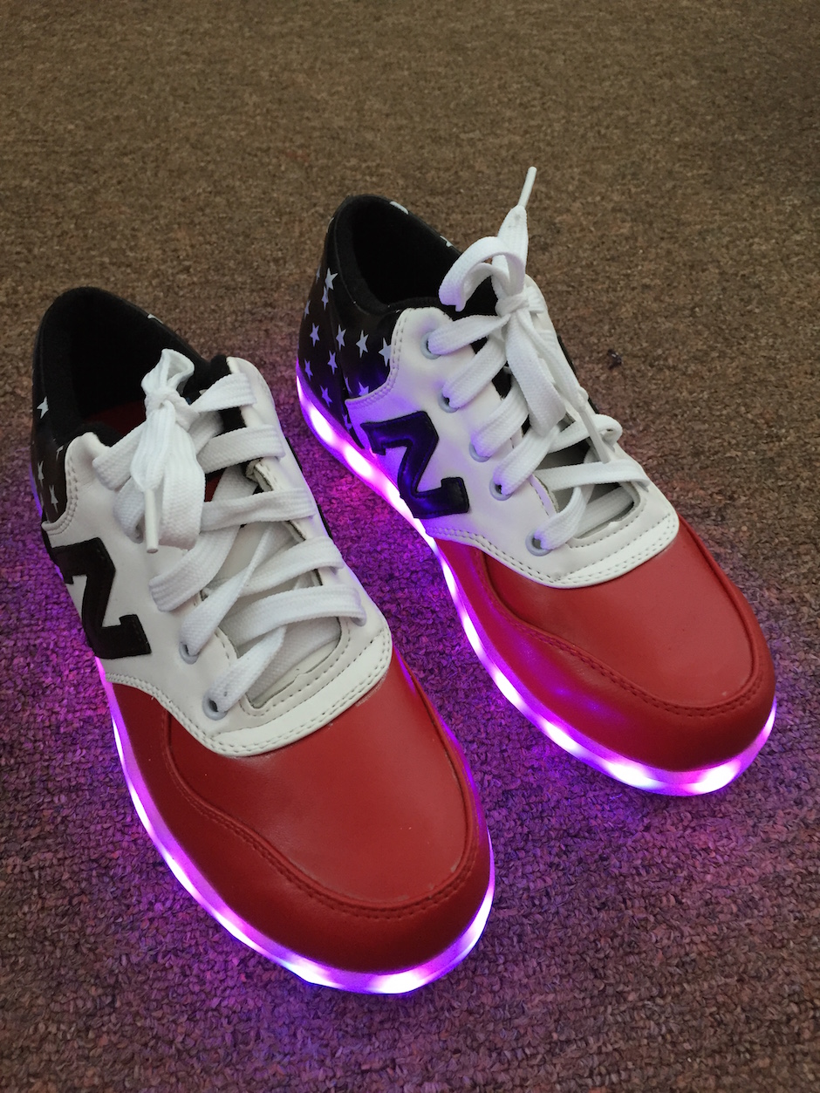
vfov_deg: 61.7
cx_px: 410
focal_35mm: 29
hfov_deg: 48.2
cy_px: 546
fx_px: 916
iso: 100
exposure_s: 1/30
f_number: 2.2
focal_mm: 4.15
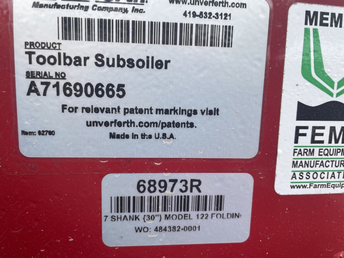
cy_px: 129
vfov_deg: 53.1
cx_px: 172
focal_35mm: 26
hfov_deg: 67.3
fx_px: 258
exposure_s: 1/1171
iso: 32
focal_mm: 4.2
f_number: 1.6
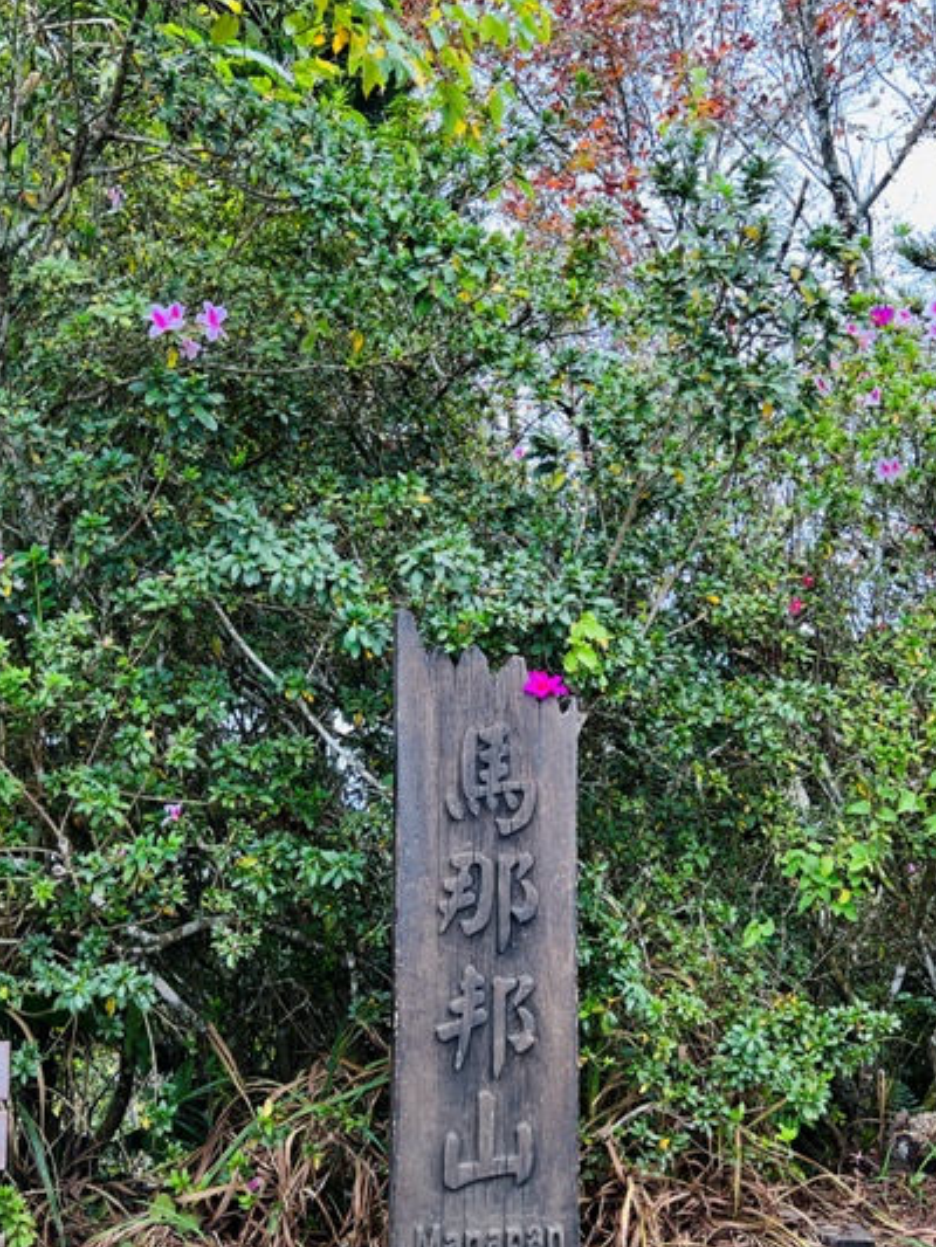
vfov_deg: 47.6
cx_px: 510
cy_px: 746
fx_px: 1405
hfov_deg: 36.8
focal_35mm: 39
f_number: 1.5
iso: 50
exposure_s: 1/313
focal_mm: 5.7
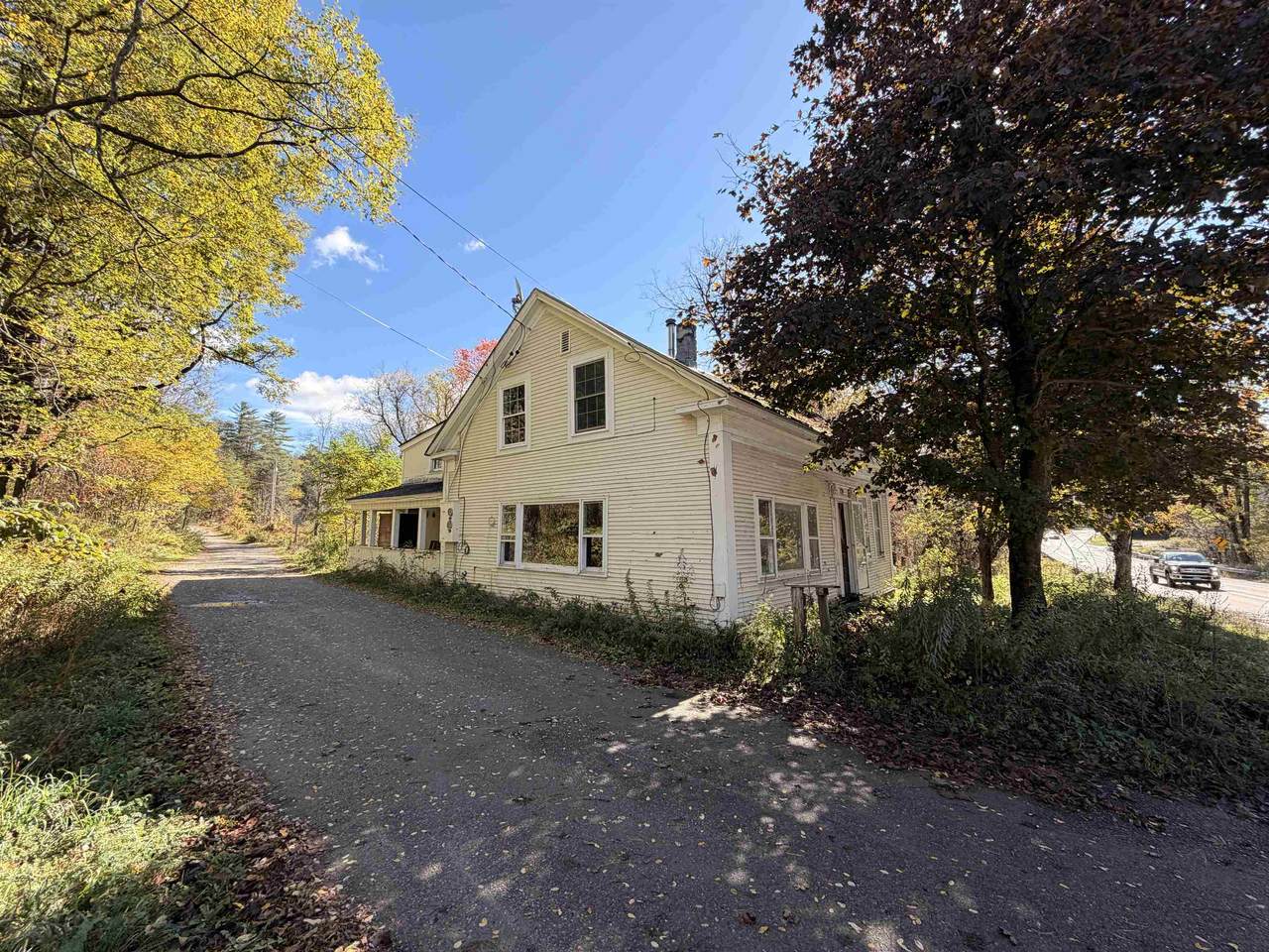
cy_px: 476
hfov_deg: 102.1
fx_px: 513
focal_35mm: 14
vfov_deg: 85.7
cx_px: 634
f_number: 2.2
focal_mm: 2.22
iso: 50
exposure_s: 1/502
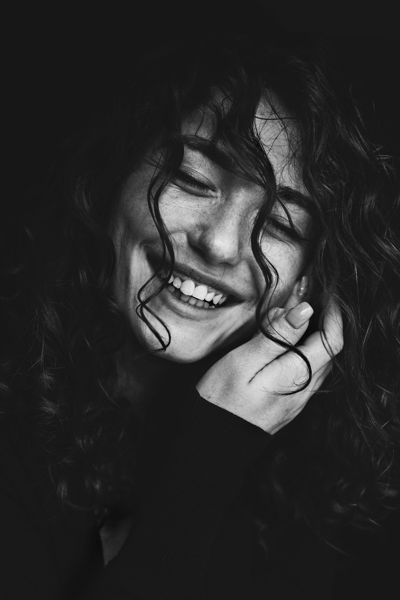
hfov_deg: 27.0
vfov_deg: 39.6
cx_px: 200
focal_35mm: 50
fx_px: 833
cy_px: 300
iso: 800
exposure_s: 1/320
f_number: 3.2
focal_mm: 50
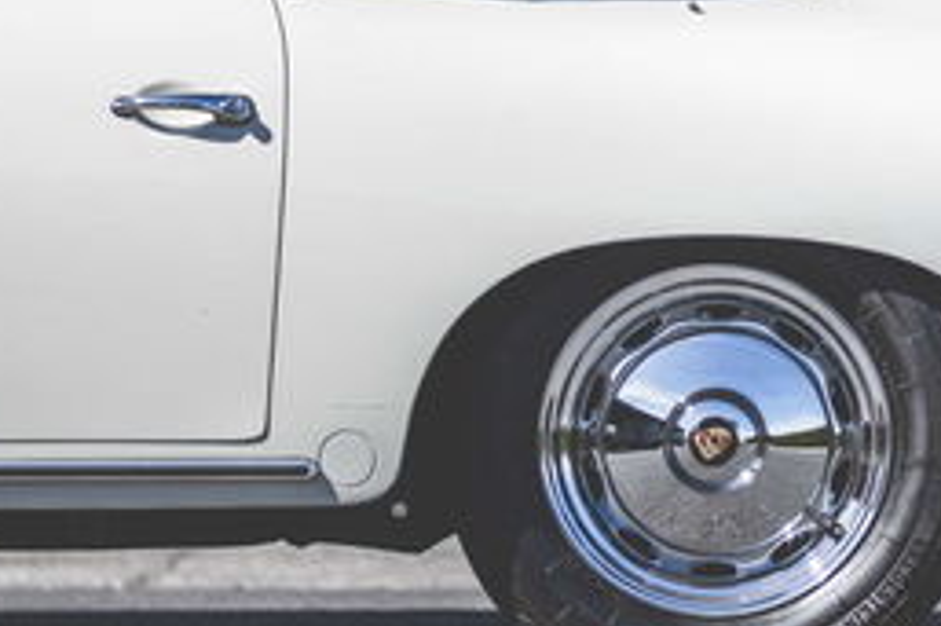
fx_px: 6635
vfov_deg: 5.4
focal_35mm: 254
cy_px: 128
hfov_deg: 8.1
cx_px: 882
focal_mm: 85
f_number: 1.4
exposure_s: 1/3200
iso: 100
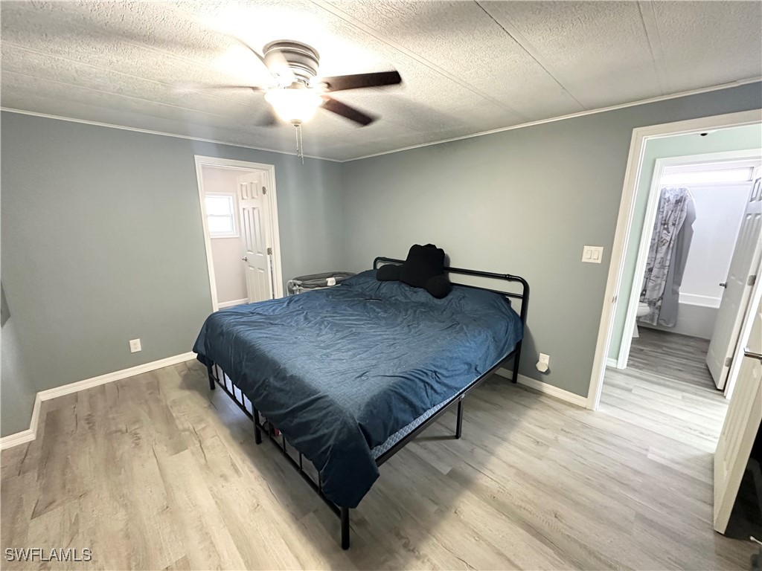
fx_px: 308
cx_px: 381
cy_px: 286
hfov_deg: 102.1
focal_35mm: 14
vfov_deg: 85.7
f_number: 2.2
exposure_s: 1/60
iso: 800
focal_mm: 2.22
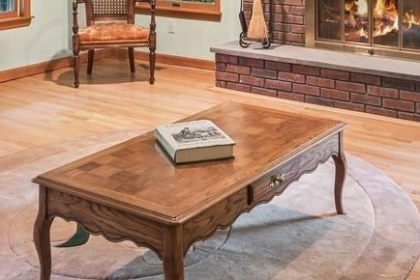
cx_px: 182
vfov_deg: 21.0
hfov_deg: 33.9
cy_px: -79
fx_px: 689
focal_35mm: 59
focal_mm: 16
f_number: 9
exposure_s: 1/10
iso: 200
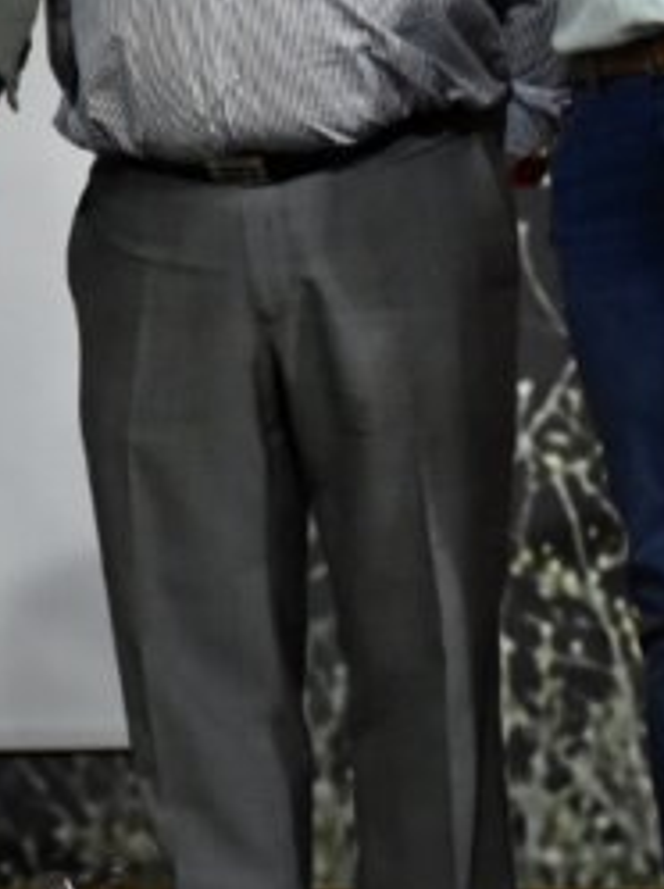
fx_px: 10000
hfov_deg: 3.7
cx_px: -1042
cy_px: -211
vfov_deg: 5.1
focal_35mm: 390
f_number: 5
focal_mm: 56
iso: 2000
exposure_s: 1/400
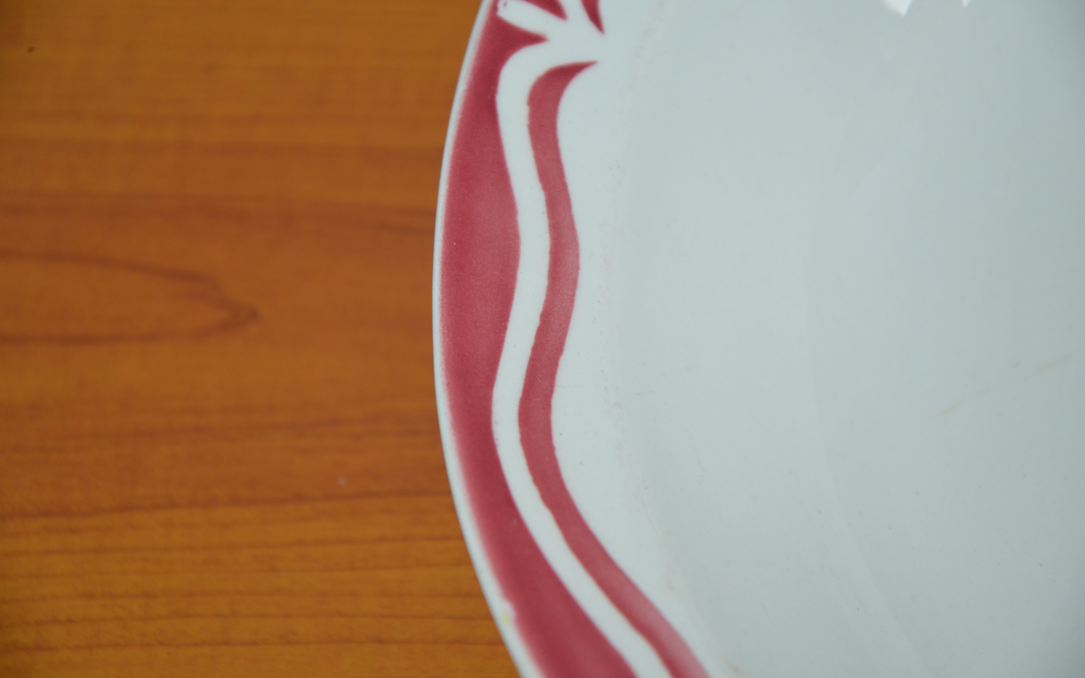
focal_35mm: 161
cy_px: 330
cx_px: 543
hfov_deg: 13.0
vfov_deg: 8.2
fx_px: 4746
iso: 450
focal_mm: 105
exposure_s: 1/125
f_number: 5.6
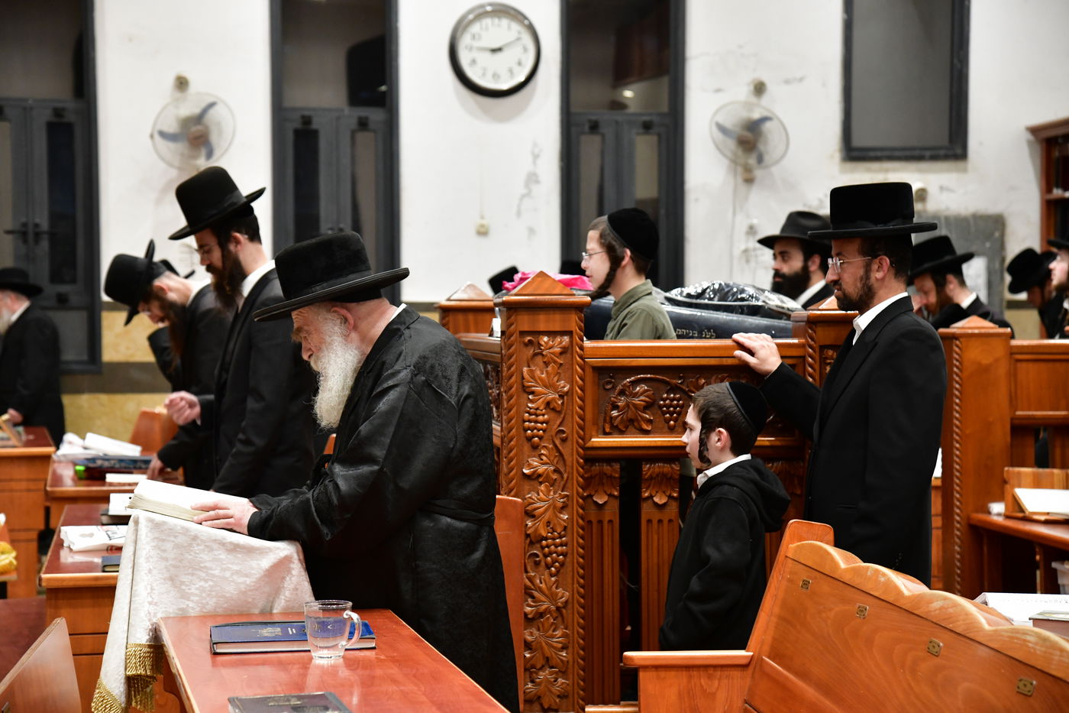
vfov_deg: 15.9
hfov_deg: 23.6
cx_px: 534
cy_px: 356
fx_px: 2553
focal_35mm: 86
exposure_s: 1/100
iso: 3200
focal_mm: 86
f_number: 5.6
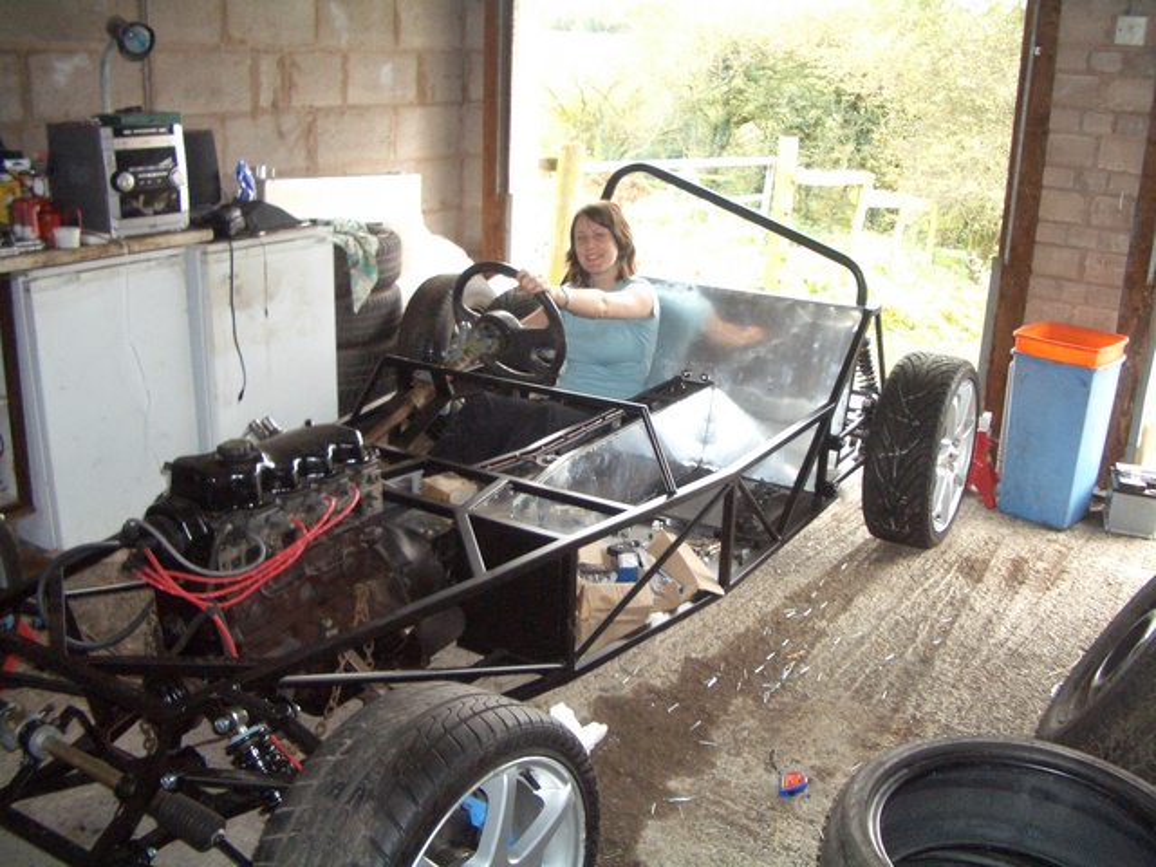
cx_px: 578
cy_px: 434
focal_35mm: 35
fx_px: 1169
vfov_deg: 40.7
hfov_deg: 52.6
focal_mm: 5.8
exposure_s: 1/60
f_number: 2.6
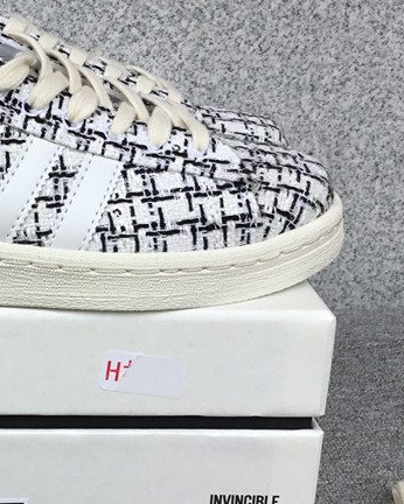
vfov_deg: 30.0
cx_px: 6
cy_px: 284
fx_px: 941
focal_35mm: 63
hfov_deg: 23.3
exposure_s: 1/547
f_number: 2.4
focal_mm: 3.3
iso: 25
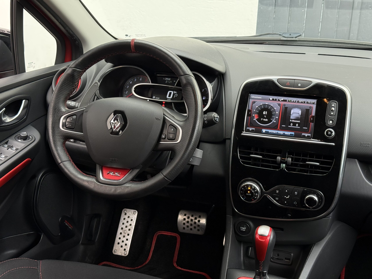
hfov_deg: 39.7
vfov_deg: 30.3
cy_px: 140
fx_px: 516
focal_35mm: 48
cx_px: 186
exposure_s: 1/122
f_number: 1.78
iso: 200
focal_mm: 6.76
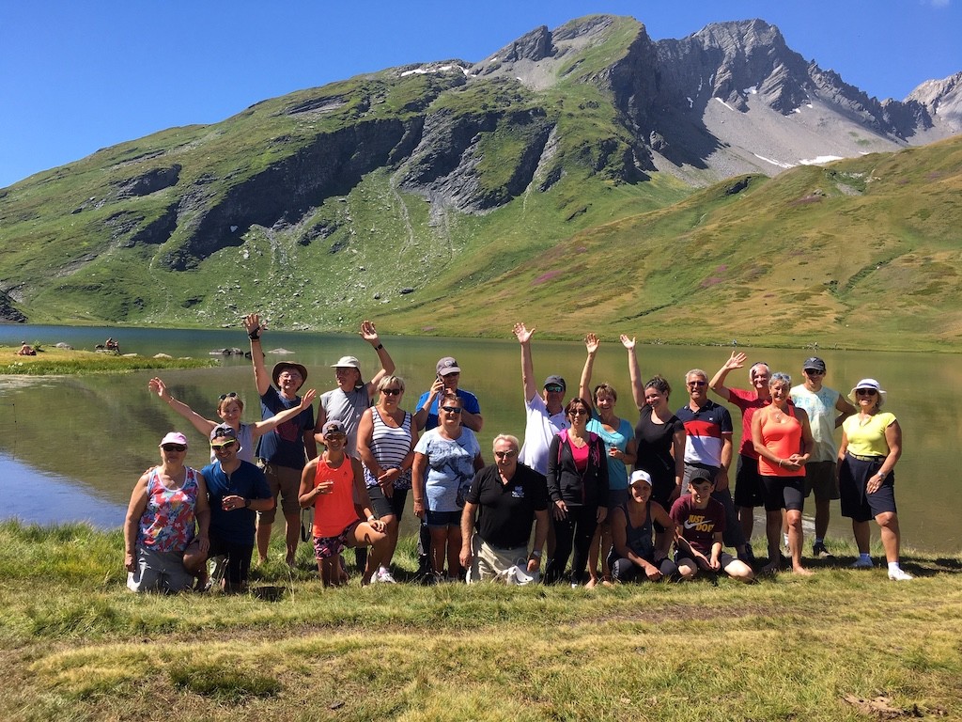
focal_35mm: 29
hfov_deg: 61.7
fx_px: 806
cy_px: 361
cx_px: 481
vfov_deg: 48.2
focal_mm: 4.15
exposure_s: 1/916
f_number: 2.2
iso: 25
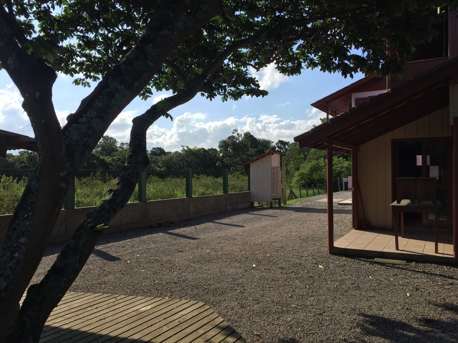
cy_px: 172
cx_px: 229
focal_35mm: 29
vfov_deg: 48.2
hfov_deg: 61.7
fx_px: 384
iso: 32
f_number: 2.2
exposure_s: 1/2475
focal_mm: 4.15
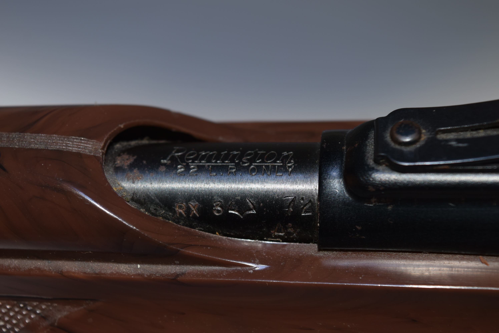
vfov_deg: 16.6
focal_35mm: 82
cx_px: 250
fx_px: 1144
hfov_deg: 24.6
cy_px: 166
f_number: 8
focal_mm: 55
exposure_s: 1/60
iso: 100
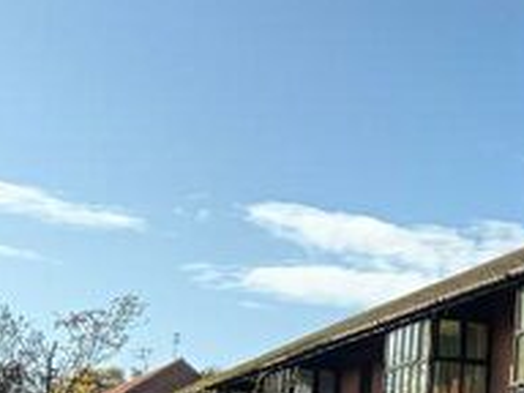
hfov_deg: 16.6
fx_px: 1605
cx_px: 821
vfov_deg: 13.8
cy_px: 351
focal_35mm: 106
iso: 16
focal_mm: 3
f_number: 1.8
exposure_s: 1/1121
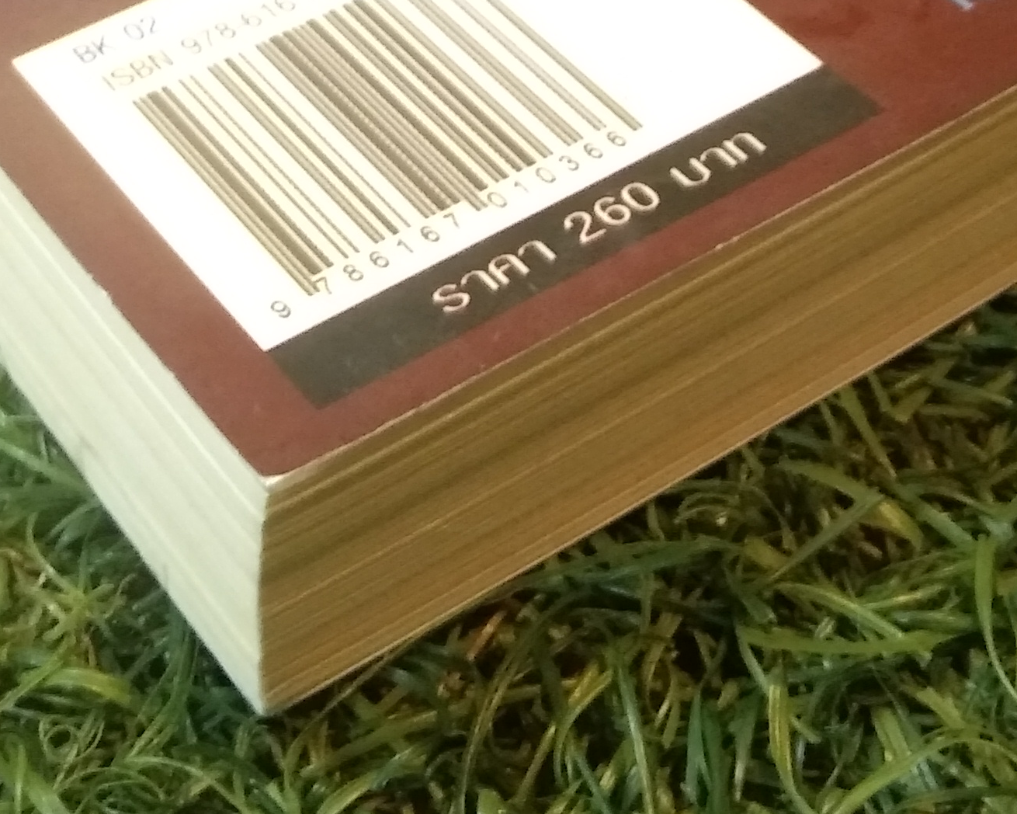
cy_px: -318
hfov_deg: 20.5
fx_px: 2799
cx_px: 368
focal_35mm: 93
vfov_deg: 15.5
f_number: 2.2
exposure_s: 1/20
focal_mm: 3.65
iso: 739
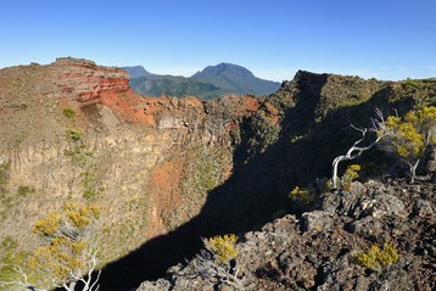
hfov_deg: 55.6
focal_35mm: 34
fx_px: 412
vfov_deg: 38.9
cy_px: 160
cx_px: 250
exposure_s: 1/250
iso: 200
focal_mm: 29
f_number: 14
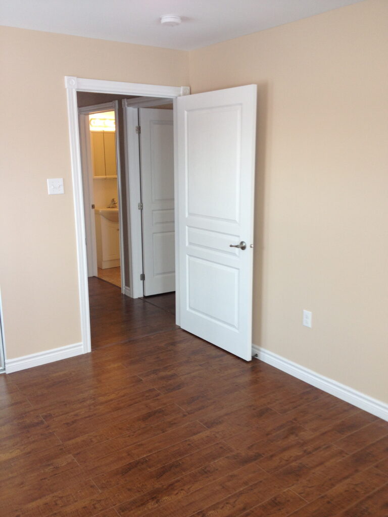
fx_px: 523
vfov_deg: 52.6
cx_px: 194
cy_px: 258
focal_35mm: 35
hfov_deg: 40.7
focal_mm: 4.28
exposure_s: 1/60
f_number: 2.4
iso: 50
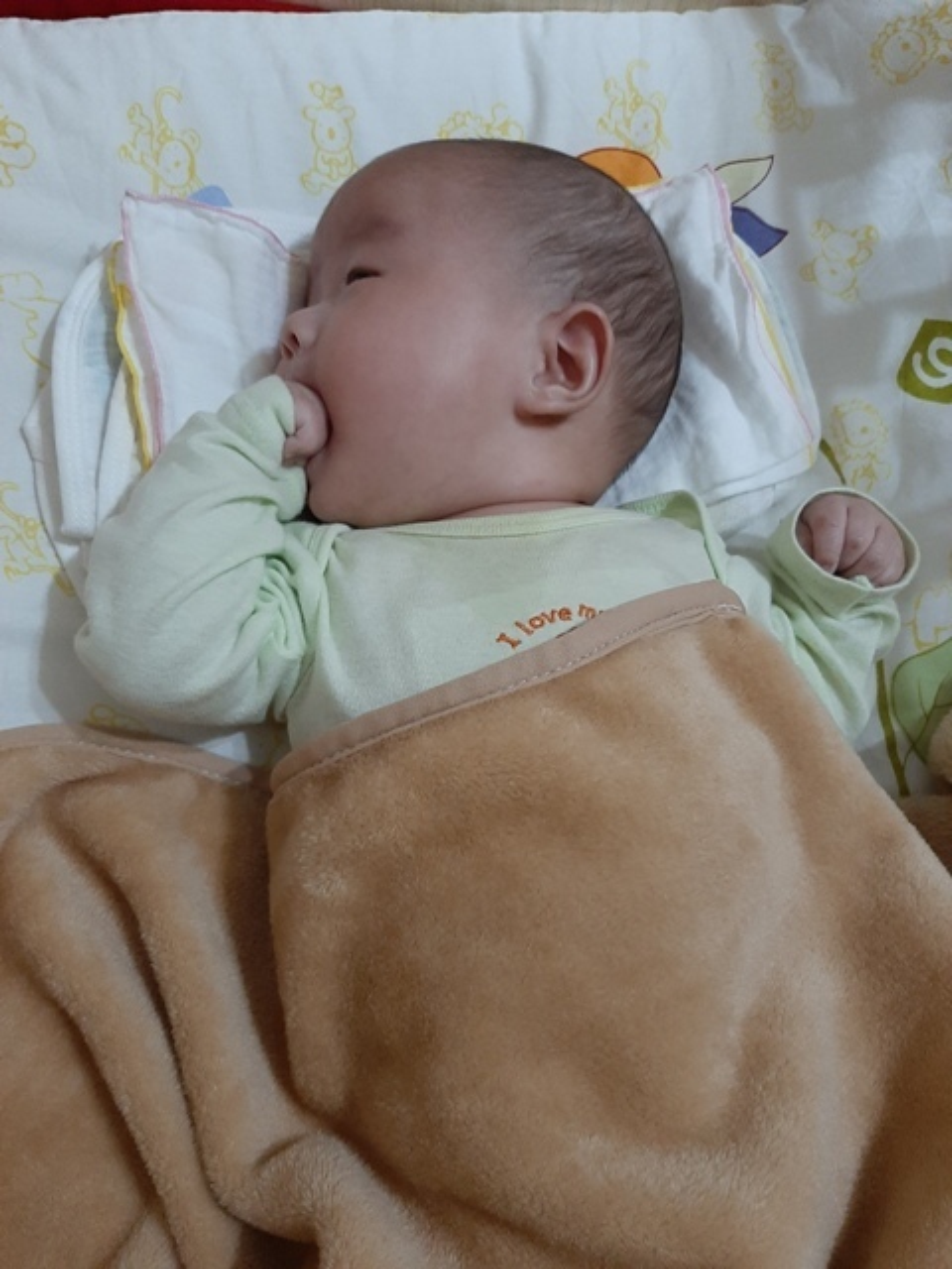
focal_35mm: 26
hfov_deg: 53.1
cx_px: 476
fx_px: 953
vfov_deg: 67.3
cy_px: 634
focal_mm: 3.93
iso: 250
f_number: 1.7
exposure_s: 1/60
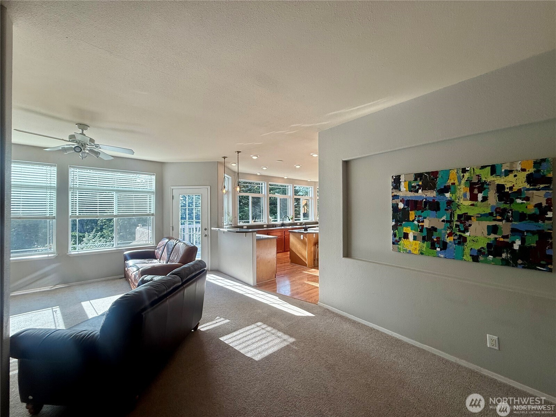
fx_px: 225
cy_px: 208
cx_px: 278
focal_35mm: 14
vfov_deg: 85.7
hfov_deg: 102.1
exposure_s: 1/184
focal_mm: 2.22
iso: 64
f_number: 2.2
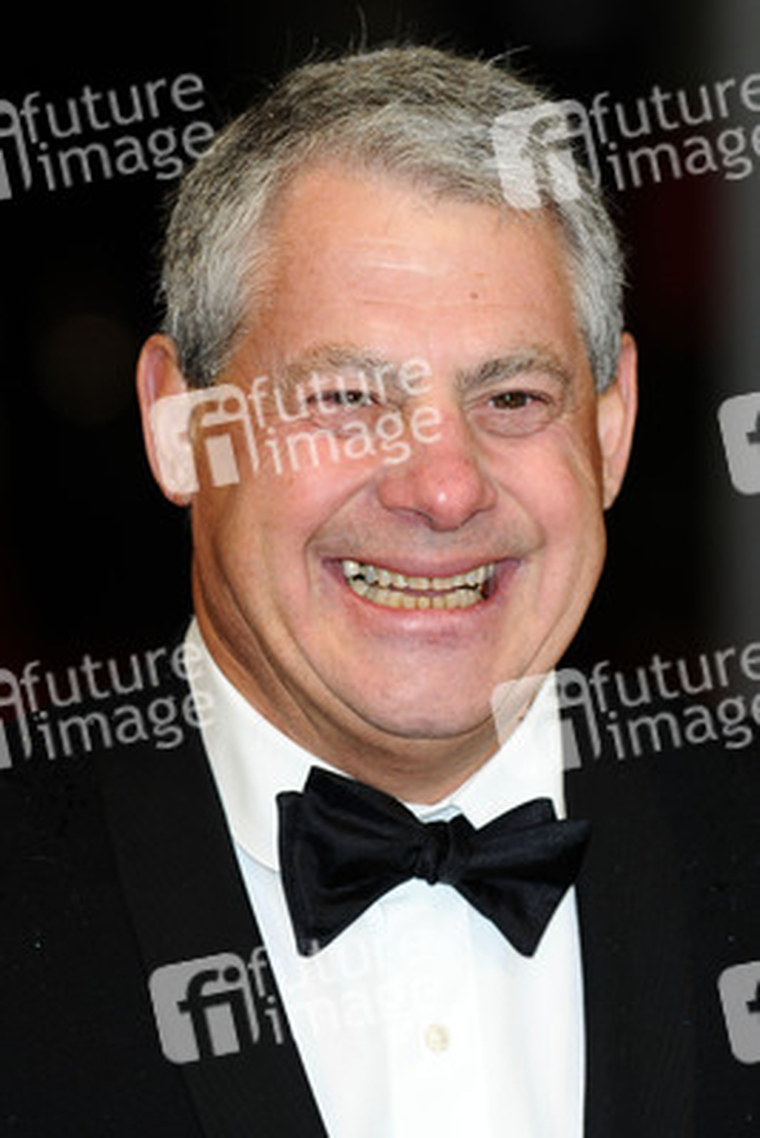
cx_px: 380
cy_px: 569
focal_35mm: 262
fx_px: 8305
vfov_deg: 7.8
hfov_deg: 5.2
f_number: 4
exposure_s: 1/200
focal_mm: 175
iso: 320
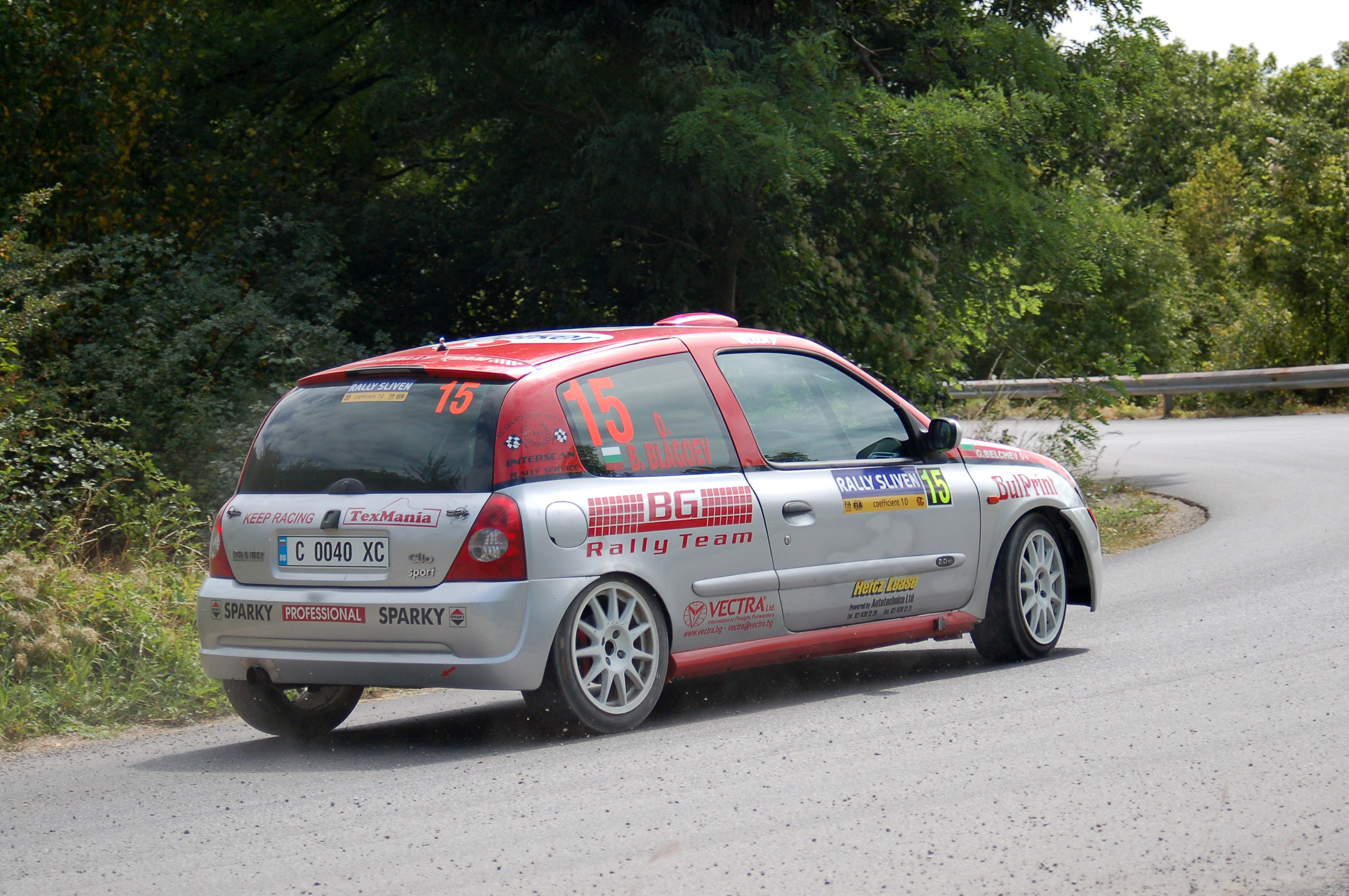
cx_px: 674
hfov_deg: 20.6
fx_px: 3706
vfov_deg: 13.8
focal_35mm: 99
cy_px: 448
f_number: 5.3
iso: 320
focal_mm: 66
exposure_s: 1/1000
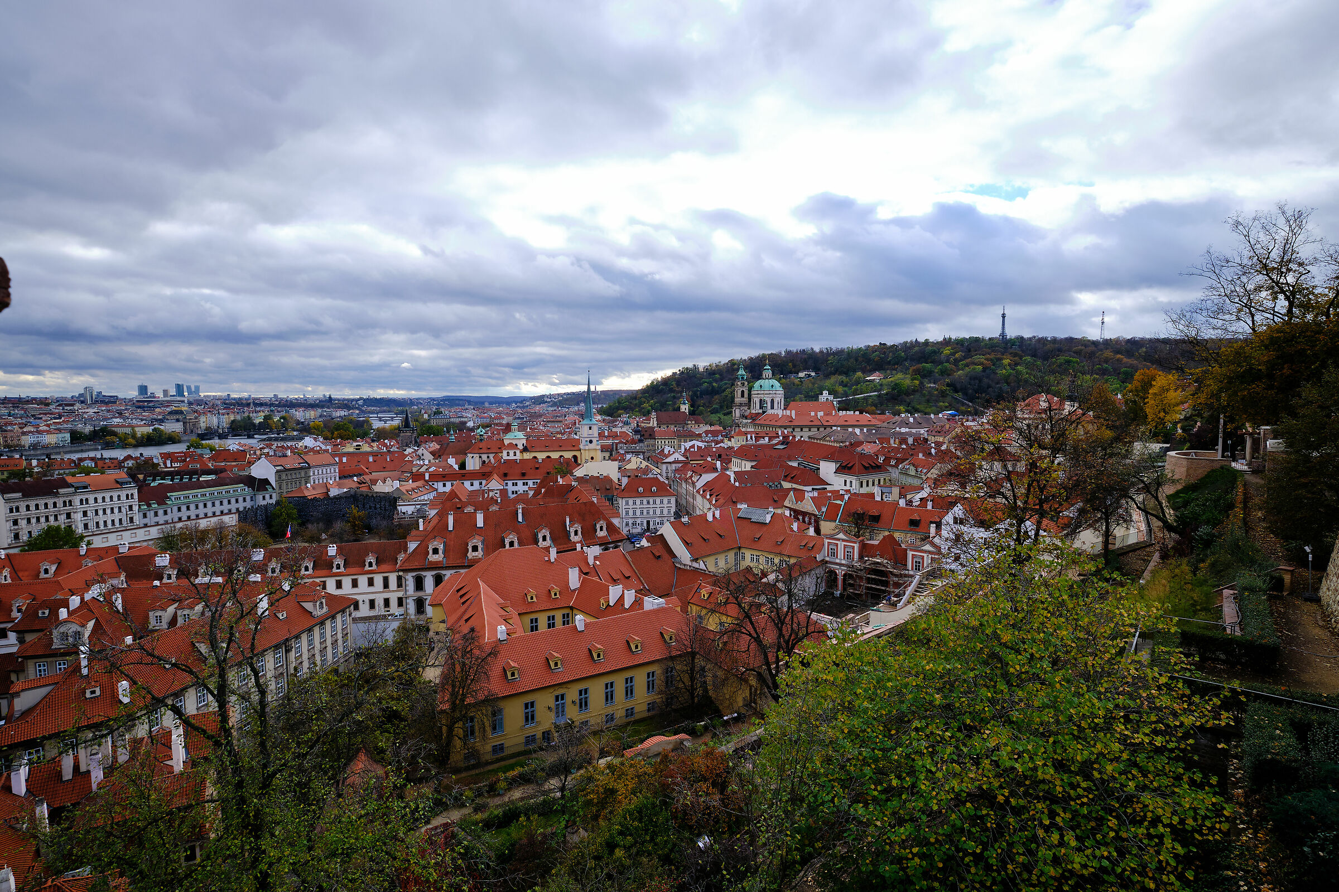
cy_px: 446
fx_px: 632
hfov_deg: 93.3
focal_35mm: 17
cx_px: 670
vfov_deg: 70.4
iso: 200
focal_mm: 11.5
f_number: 6.4
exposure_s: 1/280
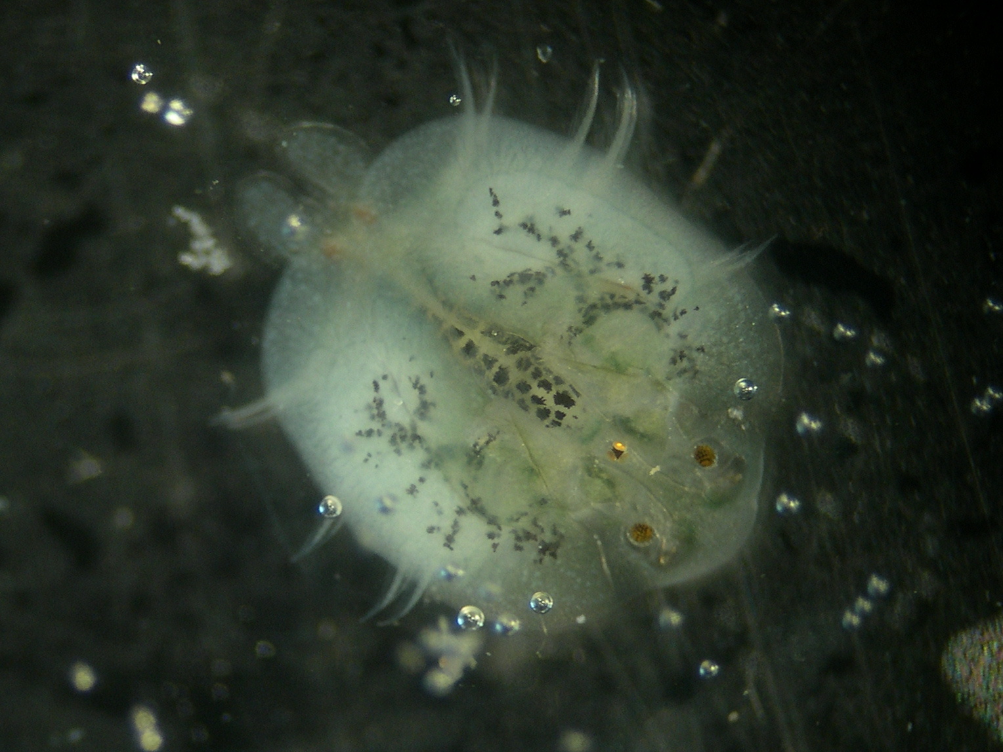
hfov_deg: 33.8
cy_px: 376
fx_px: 1652
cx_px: 502
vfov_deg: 25.7
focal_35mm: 57
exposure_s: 1/21
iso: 100
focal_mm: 12.2
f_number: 3.4
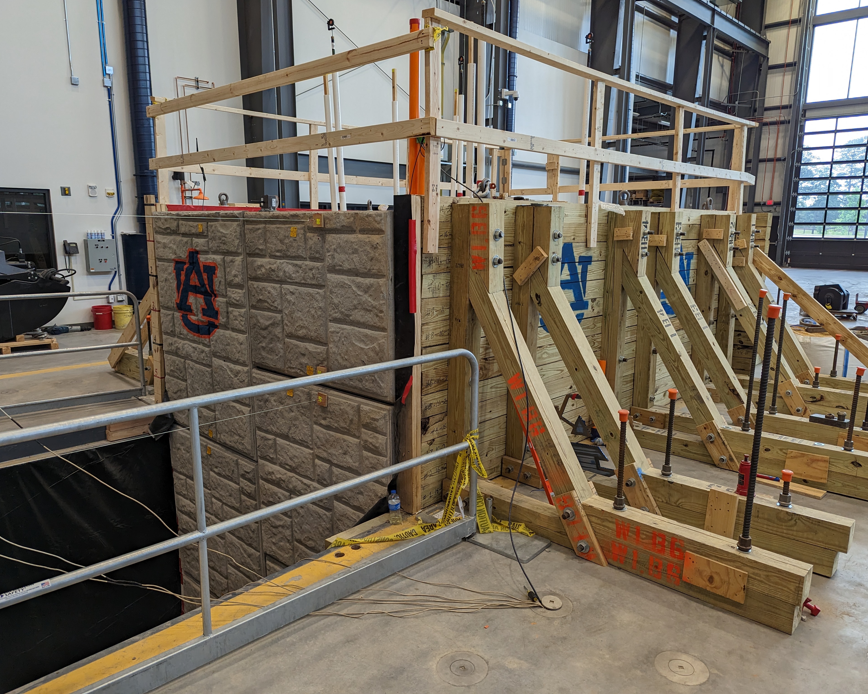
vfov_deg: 56.8
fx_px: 642
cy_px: 347
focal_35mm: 25
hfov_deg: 68.1
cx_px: 439
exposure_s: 1/201
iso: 163
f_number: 1.85
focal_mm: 6.81
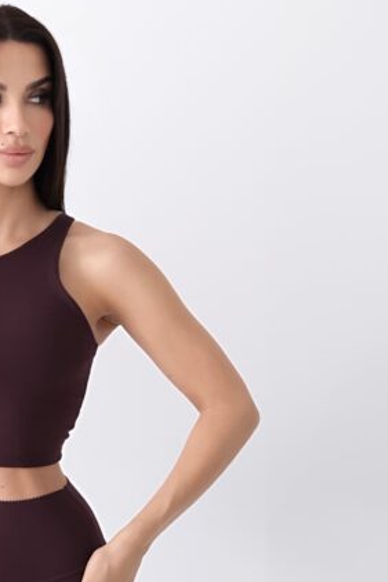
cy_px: 341
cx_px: 4
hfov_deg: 20.6
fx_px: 1035
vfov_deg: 31.4
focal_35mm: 64
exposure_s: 1/60
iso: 2000
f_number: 5.6
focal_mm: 20.2
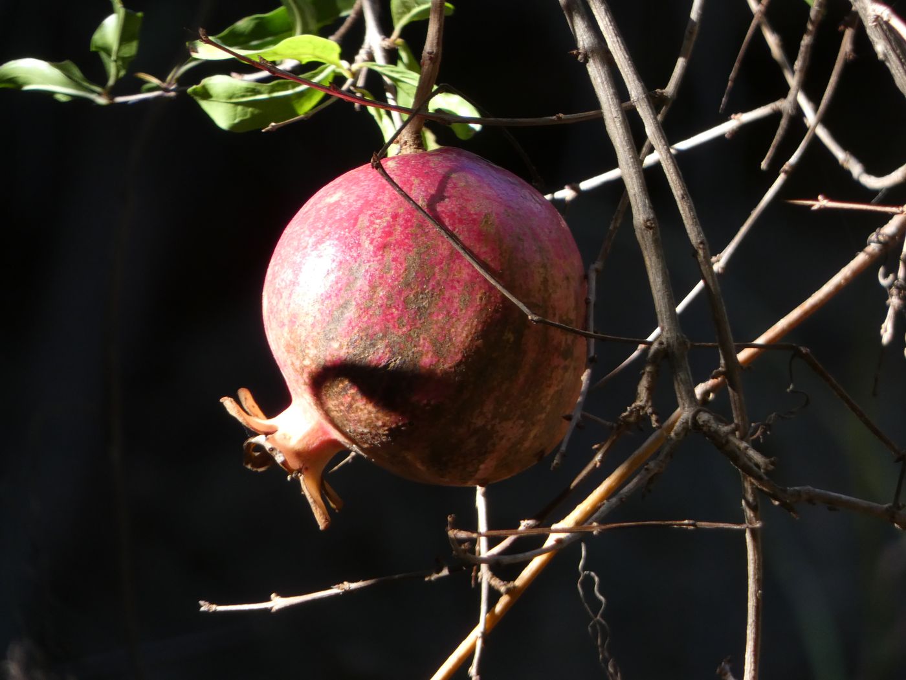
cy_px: 340
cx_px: 453
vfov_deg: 1.3
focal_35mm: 1152
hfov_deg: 1.7
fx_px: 30151
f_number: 5.8
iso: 200
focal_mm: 206.4
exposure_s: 1/125
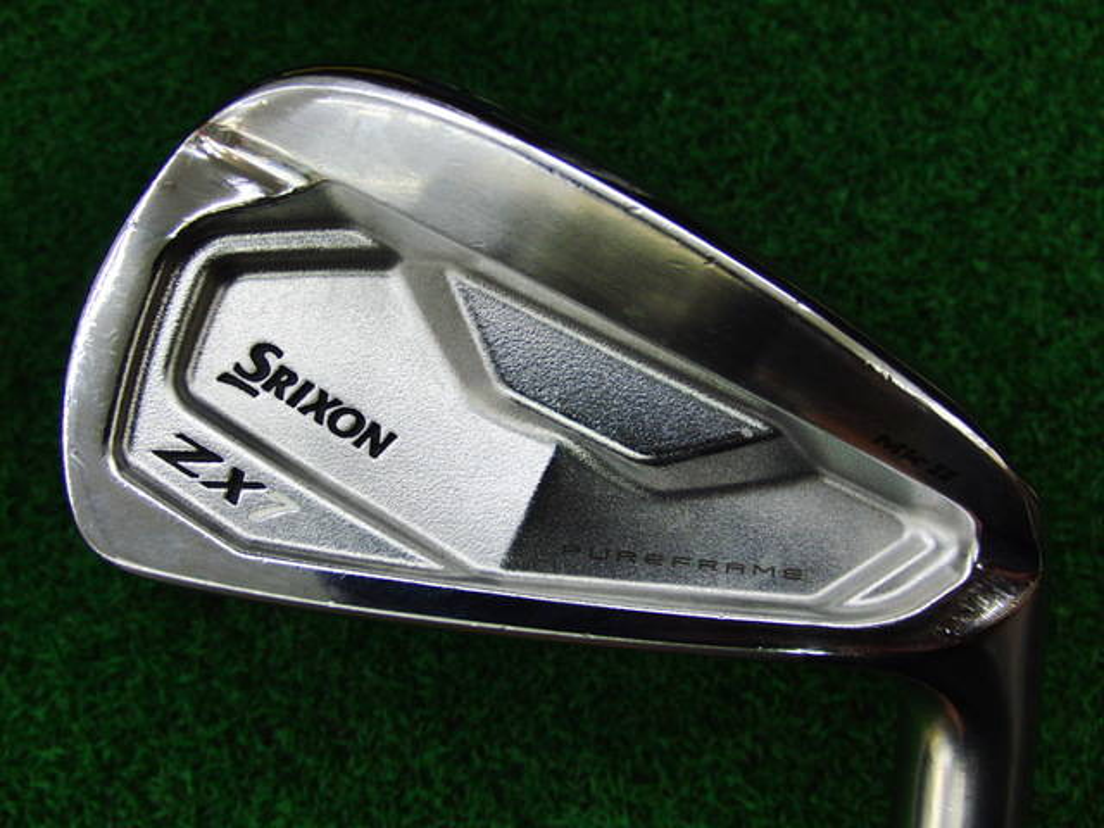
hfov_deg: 50.1
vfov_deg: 38.7
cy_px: 414
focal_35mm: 37
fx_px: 1180
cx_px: 552
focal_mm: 6.42
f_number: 3.6
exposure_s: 1/80
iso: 160
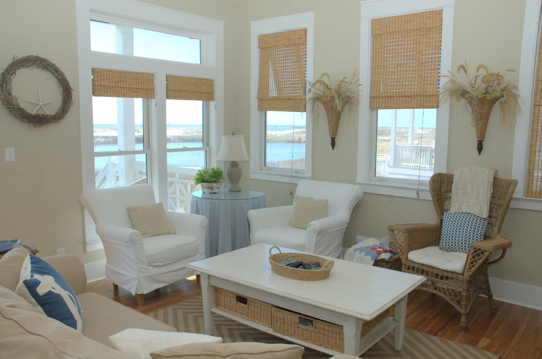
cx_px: 271
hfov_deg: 67.5
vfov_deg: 47.8
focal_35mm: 27
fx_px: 406
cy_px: 180
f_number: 6.3
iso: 200
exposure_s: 1/160
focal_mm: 18
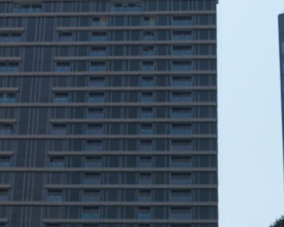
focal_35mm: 135
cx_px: 115
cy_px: 1
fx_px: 1135
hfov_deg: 14.3
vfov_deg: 11.3
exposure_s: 1/400
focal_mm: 20
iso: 100
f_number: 8
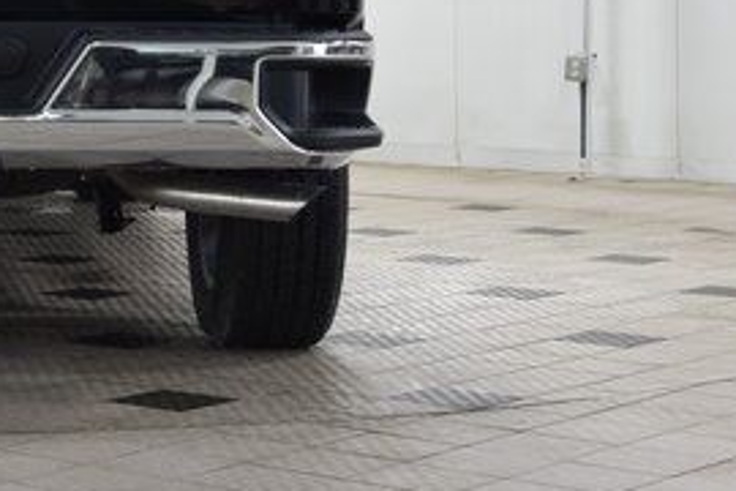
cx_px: -101
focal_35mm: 128
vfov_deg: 10.6
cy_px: -1
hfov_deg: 15.5
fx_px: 2617
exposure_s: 1/15
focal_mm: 36
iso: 500
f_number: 6.3
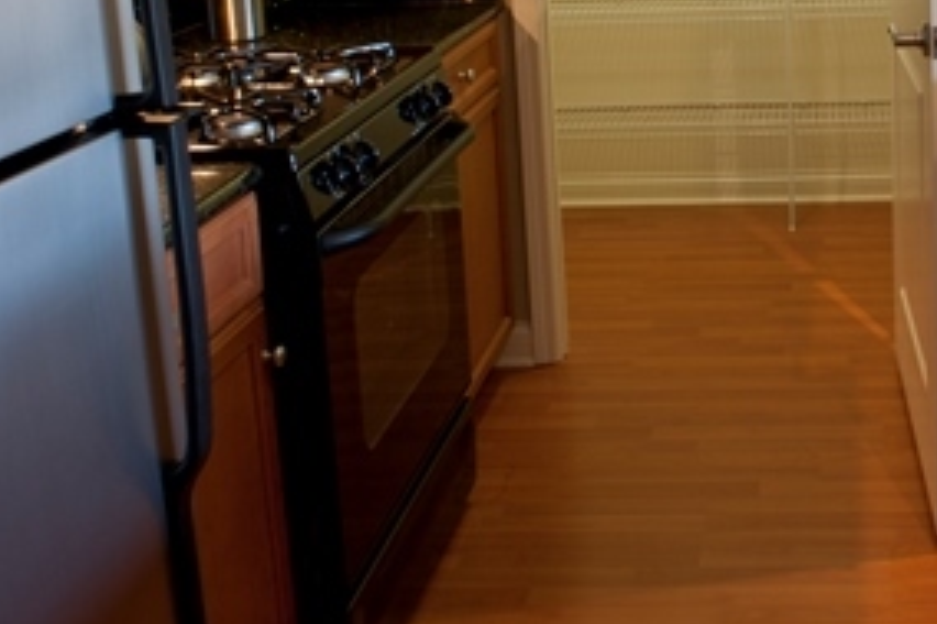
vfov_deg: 23.8
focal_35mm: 54
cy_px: -20
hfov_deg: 35.4
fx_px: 1405
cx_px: 779
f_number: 14
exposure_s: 5
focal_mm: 24
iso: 200
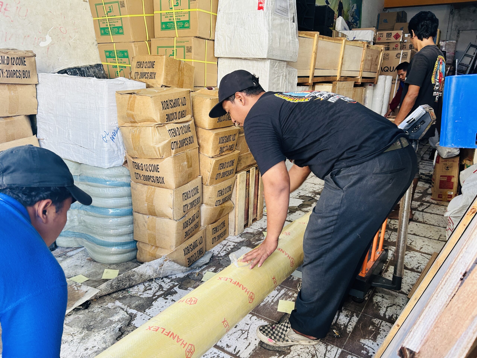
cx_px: 238
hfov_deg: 67.3
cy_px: 179
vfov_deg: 53.1
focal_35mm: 26
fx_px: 358
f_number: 1.5
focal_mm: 5.7
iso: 125
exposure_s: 1/100
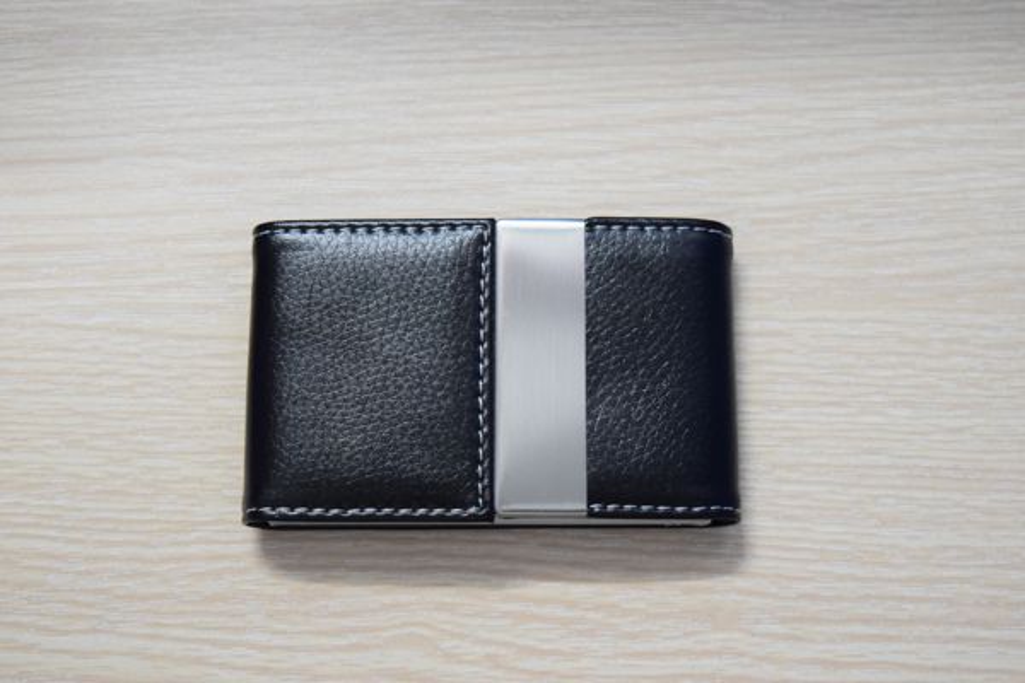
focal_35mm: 63
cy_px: 342
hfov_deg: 31.9
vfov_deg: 21.6
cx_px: 512
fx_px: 1794
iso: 3200
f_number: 5
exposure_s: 1/25
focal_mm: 42
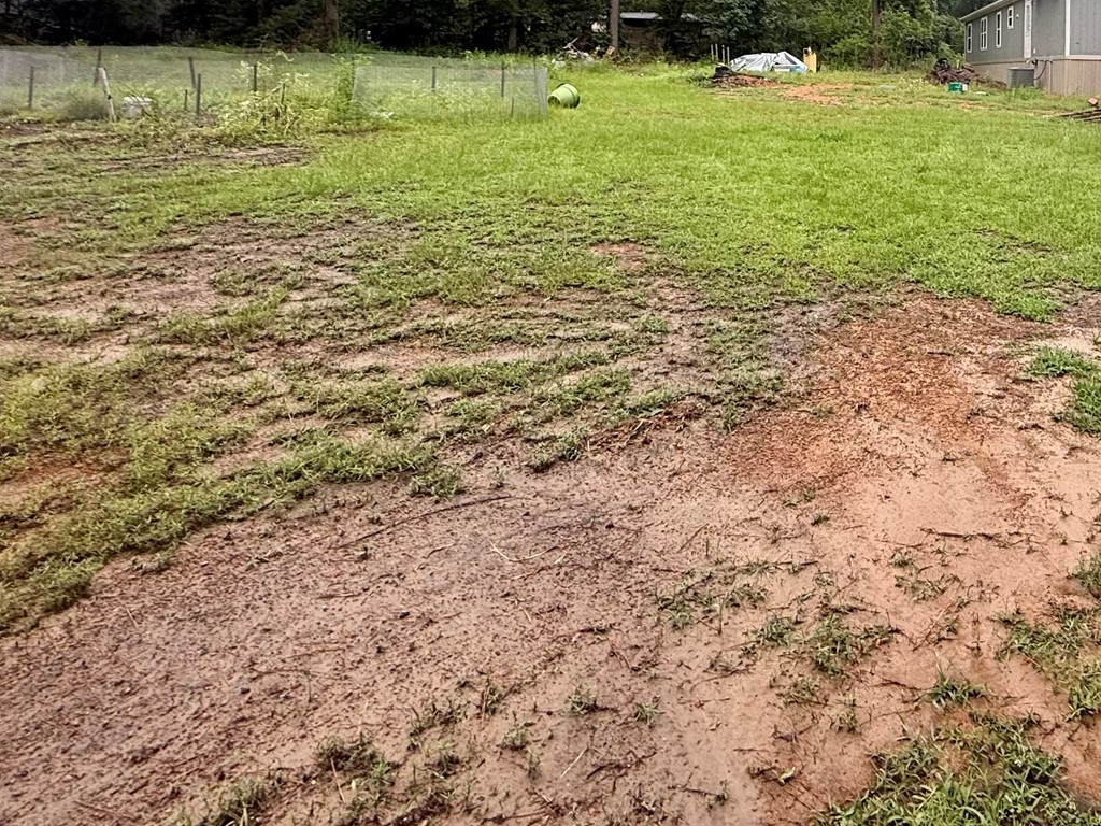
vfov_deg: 44.8
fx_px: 891
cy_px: 70
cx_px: 878
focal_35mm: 28
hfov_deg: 58.6
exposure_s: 1/331
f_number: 2.2
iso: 64
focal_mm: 2.22
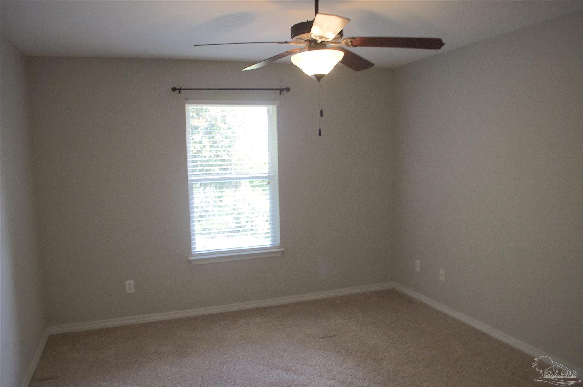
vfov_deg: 47.8
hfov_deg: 67.4
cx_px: 292
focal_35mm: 27
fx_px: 437
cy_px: 194
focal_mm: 18
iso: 400
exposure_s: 1/50
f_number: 4
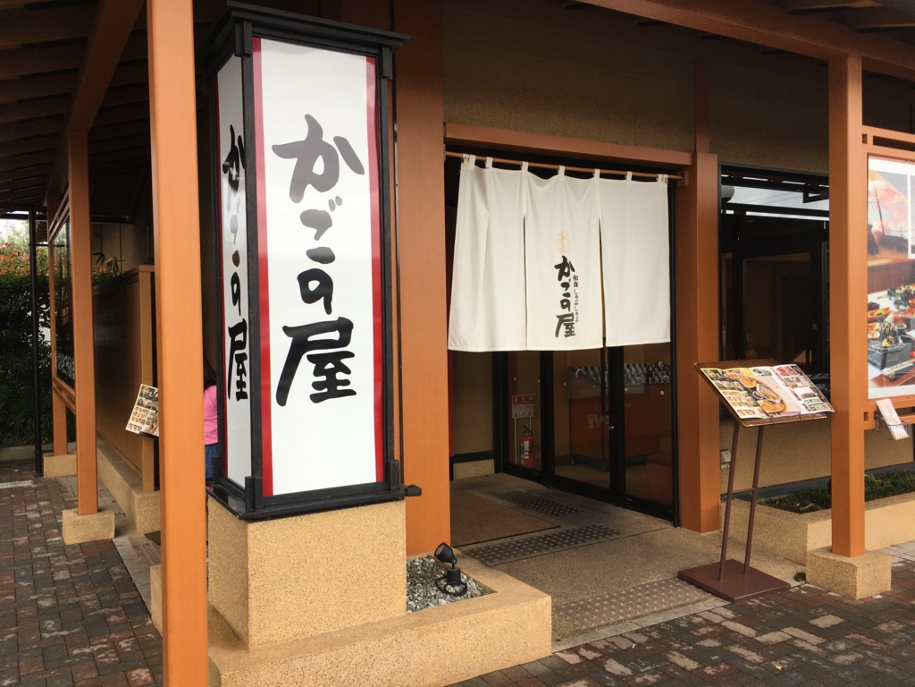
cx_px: 458
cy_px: 344
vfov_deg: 48.2
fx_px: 767
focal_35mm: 29
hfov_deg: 61.7
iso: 25
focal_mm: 4.15
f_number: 2.2
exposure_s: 1/120
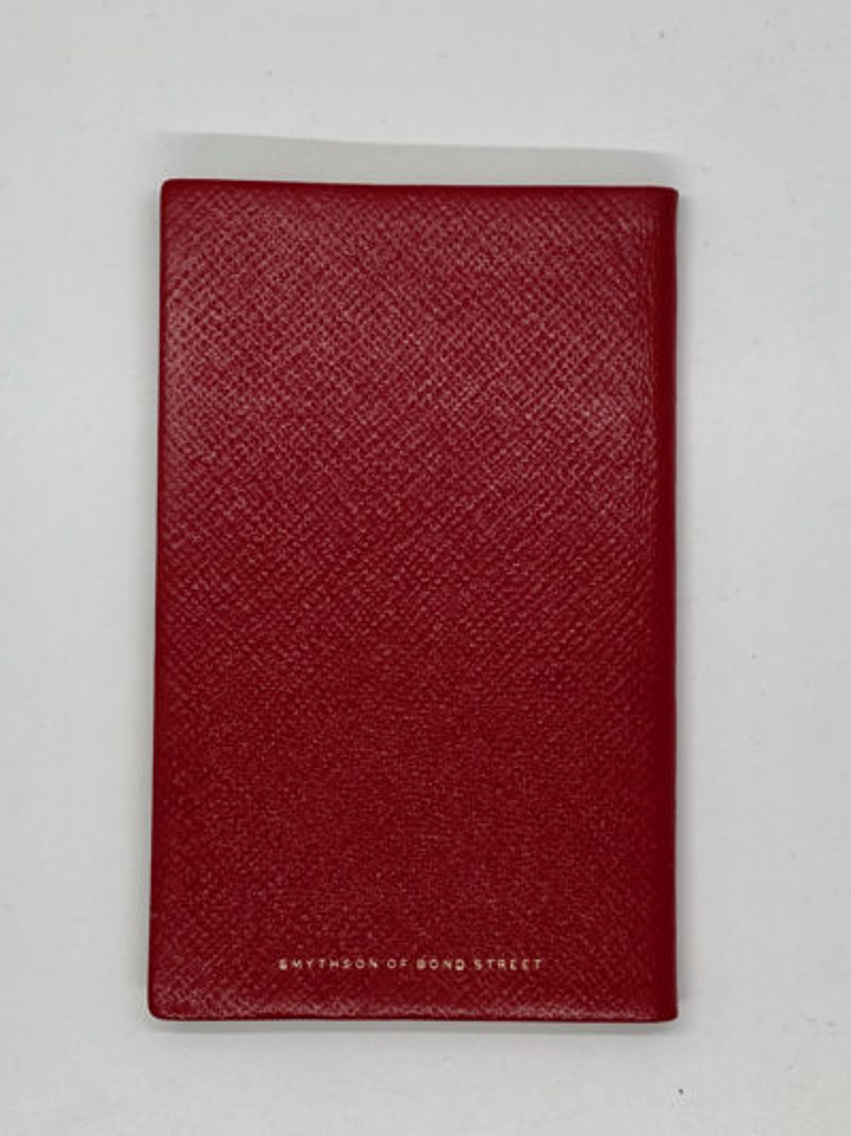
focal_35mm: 28
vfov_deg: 63.5
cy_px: 568
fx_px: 919
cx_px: 426
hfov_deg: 49.7
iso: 20
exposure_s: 1/152
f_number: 1.8
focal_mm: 3.99
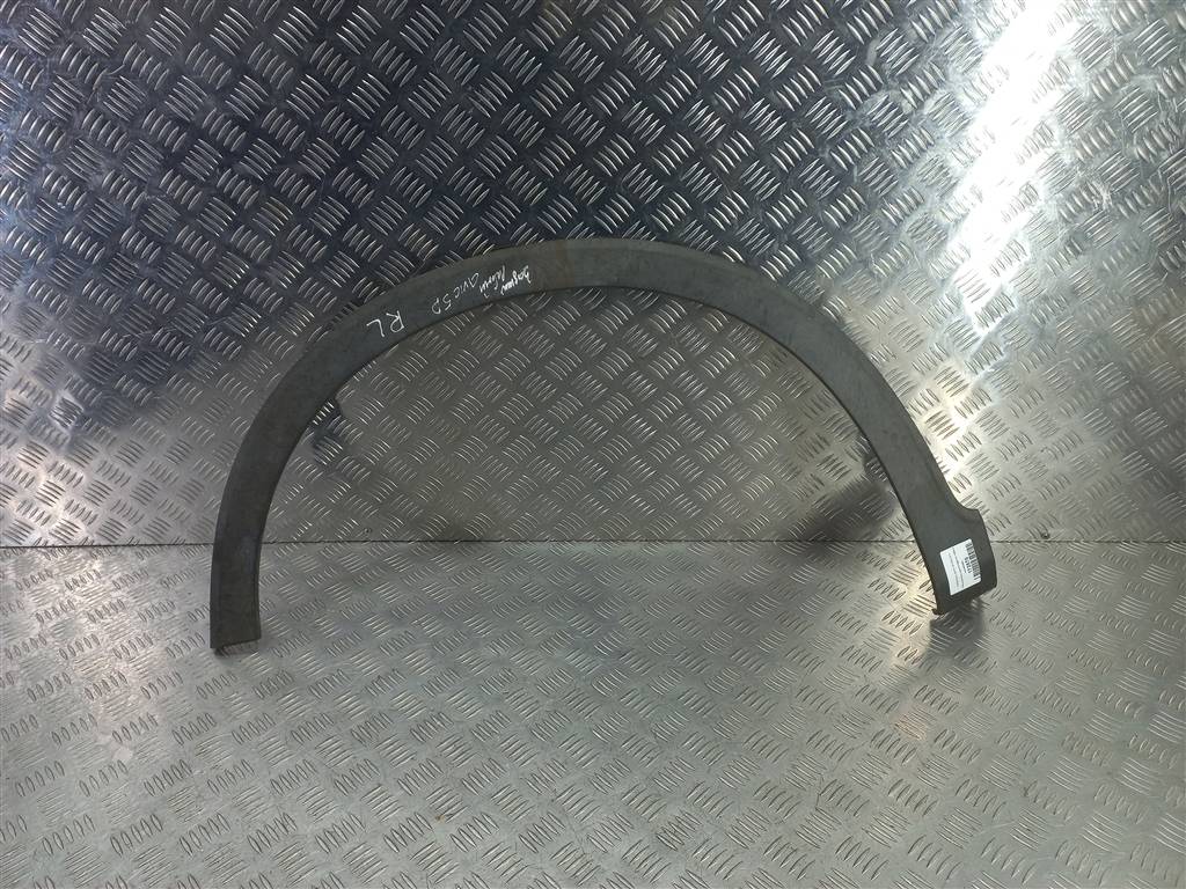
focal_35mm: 25
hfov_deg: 69.4
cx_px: 593
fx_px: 857
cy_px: 444
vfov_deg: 54.9
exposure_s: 1/50
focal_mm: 4.6
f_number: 1.8
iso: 50
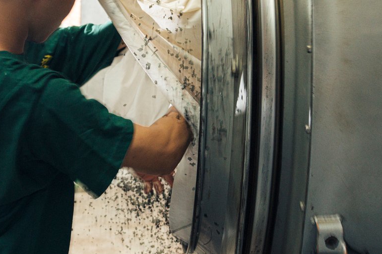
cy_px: 63
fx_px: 711
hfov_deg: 30.1
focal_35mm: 67
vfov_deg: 20.1
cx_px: 167
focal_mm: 29
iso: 1000
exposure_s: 1/60
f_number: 4.5
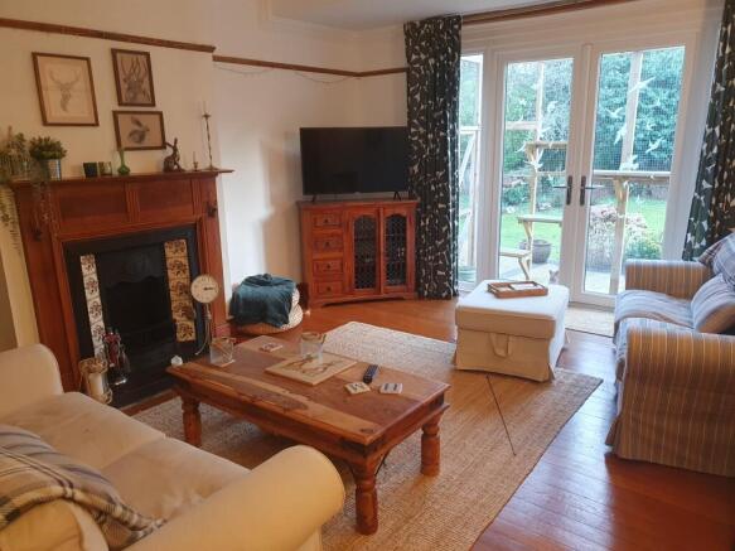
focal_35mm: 26
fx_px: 552
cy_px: 276
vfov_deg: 53.0
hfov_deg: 67.3
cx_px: 368
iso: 250
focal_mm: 4.32
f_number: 1.5
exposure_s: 1/50
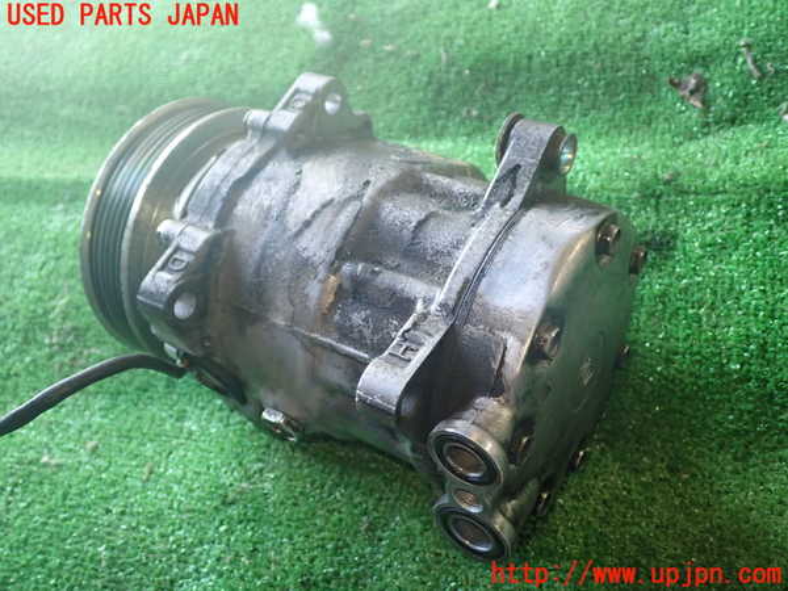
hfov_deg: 51.4
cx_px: 394
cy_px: 296
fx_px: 820
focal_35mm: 36
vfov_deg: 39.7
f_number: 2.5
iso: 250
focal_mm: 6.37
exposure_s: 1/40
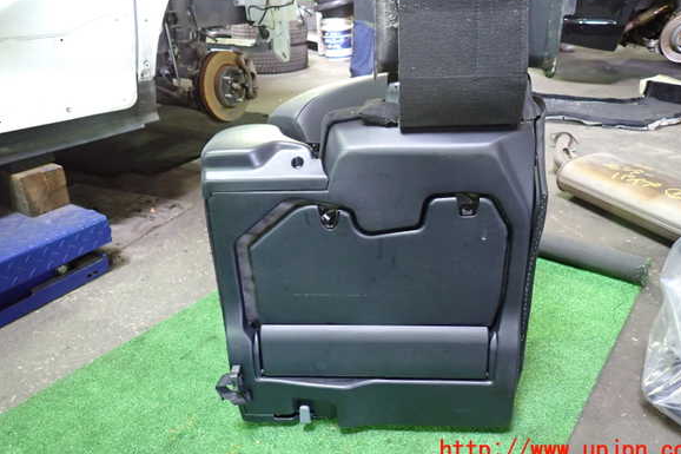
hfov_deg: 67.4
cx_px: 352
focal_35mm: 27
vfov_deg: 47.8
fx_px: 511
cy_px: 200
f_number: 2
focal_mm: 4.5
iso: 500
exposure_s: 1/30
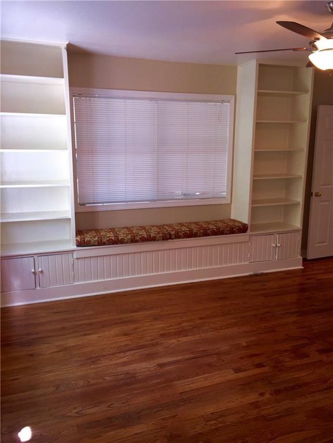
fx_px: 372
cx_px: 166
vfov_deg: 61.7
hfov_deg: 48.2
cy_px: 222
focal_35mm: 29
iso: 50
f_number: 2.2
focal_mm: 4.15
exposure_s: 1/30
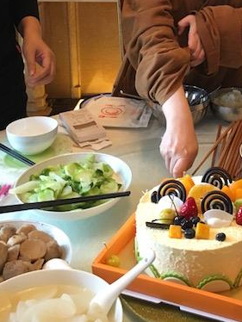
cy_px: -4
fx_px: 577
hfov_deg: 23.2
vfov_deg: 29.1
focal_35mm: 62
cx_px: 205
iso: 200
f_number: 2.2
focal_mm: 4.15
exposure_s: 1/33
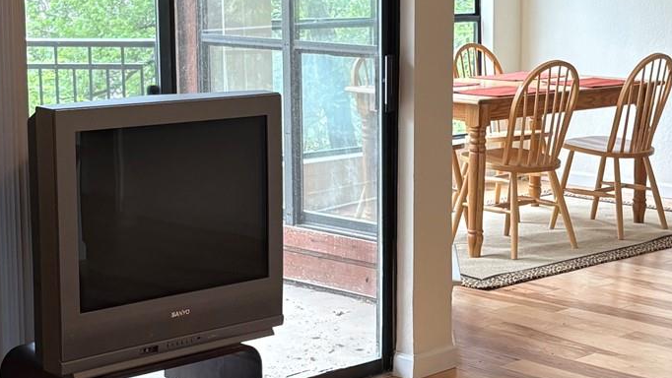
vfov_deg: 14.2
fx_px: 1515
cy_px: 180
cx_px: 429
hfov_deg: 24.9
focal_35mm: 85
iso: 100
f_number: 1.6
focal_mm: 5.96
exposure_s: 1/120
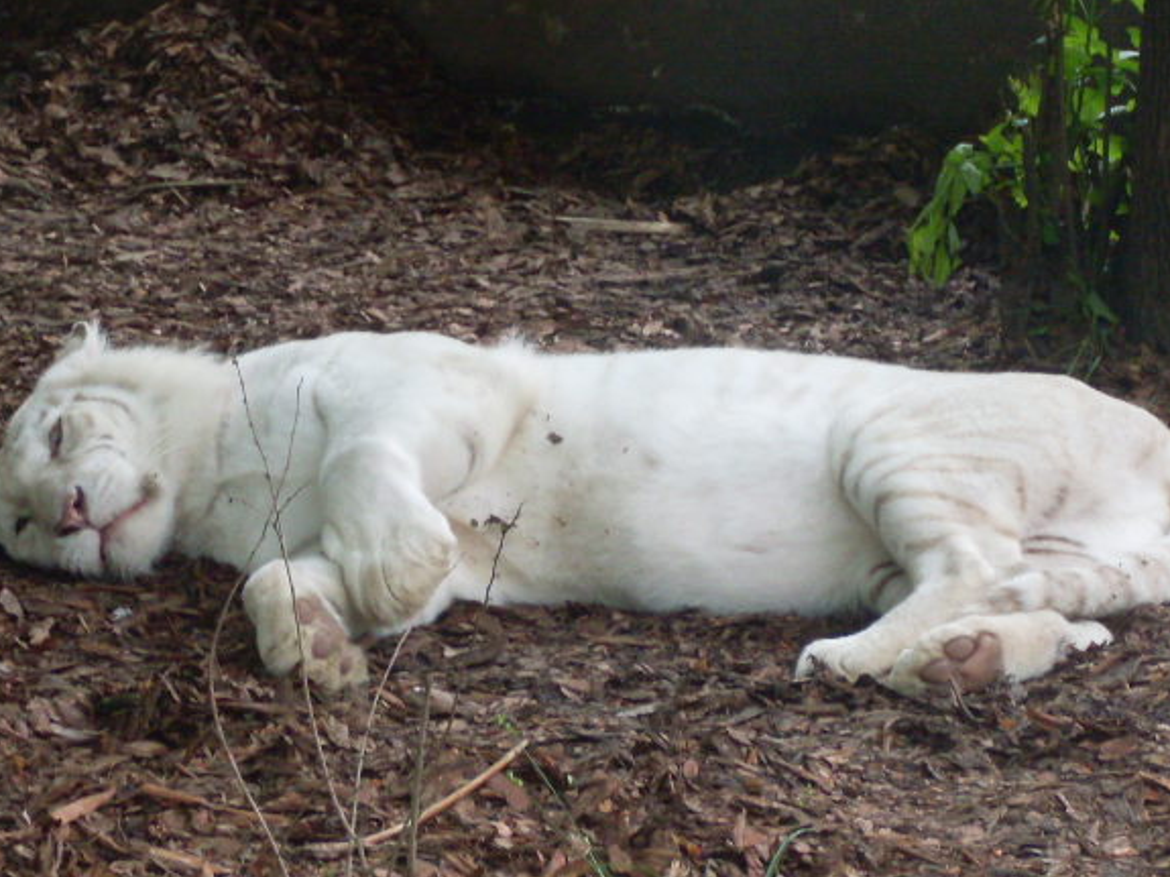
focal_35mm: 203
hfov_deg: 9.7
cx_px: 539
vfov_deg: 7.3
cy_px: 535
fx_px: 6860
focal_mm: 18.9
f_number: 5.2
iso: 200
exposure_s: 1/60
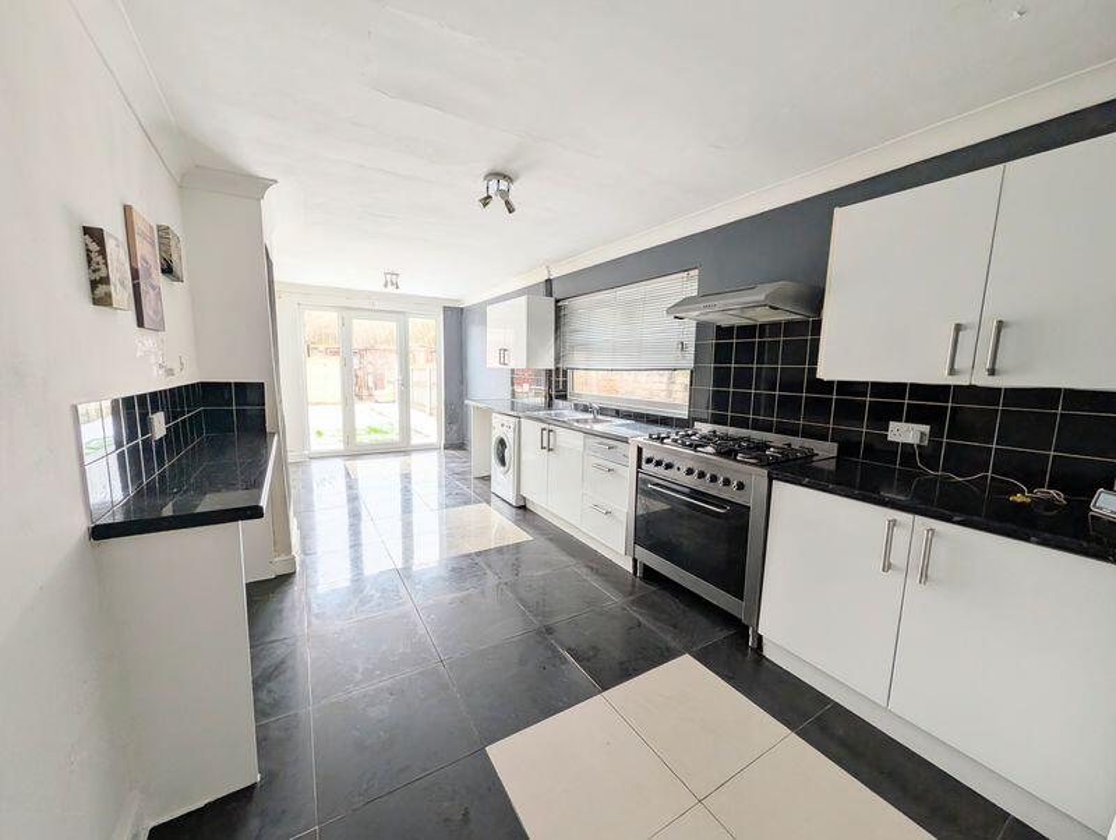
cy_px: 420
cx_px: 558
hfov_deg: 110.5
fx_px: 387
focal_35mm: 12
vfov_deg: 94.6
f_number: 1.7
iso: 58
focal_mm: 2.02
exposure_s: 1/100
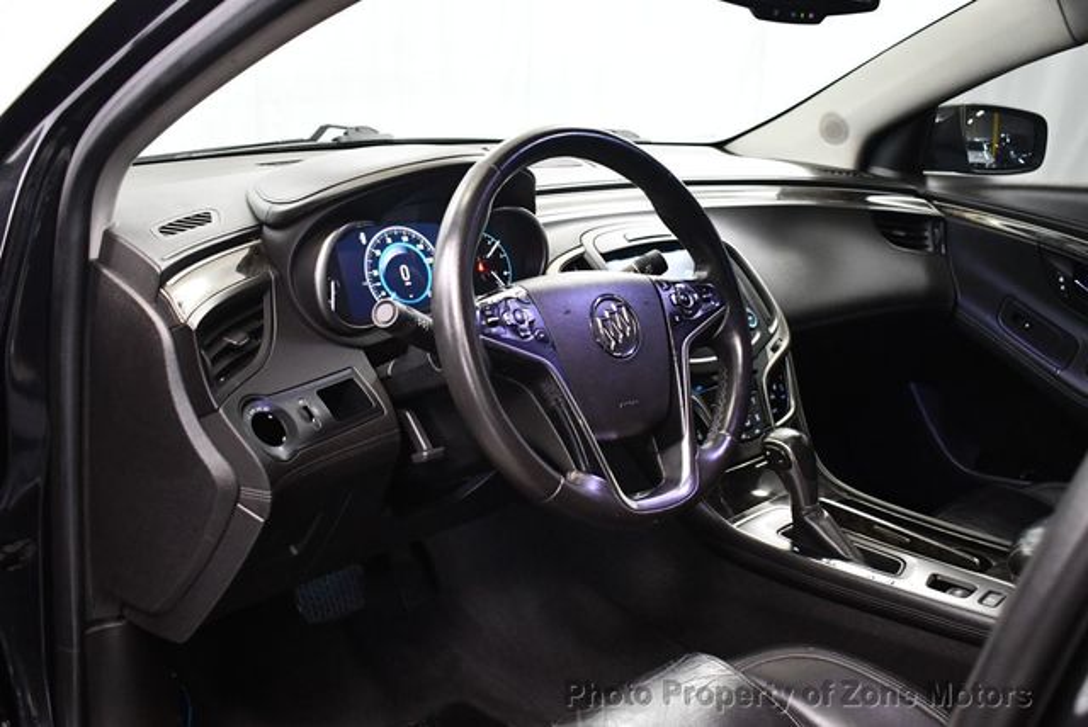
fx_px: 1089
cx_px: 544
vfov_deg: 36.9
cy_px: 364
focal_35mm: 36
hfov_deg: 53.1
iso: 3200
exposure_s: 1/60
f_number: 3.5
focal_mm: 18
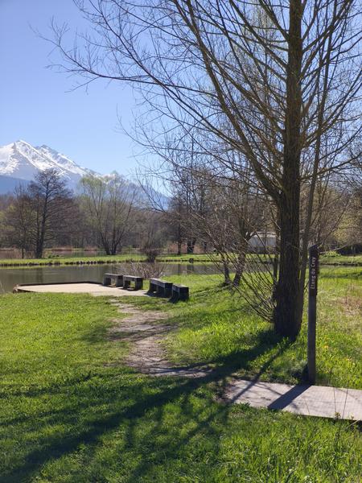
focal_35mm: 50
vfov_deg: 38.2
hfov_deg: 29.1
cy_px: 242
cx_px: 181
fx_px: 697
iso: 50
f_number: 1.9
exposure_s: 1/660
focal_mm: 7.1
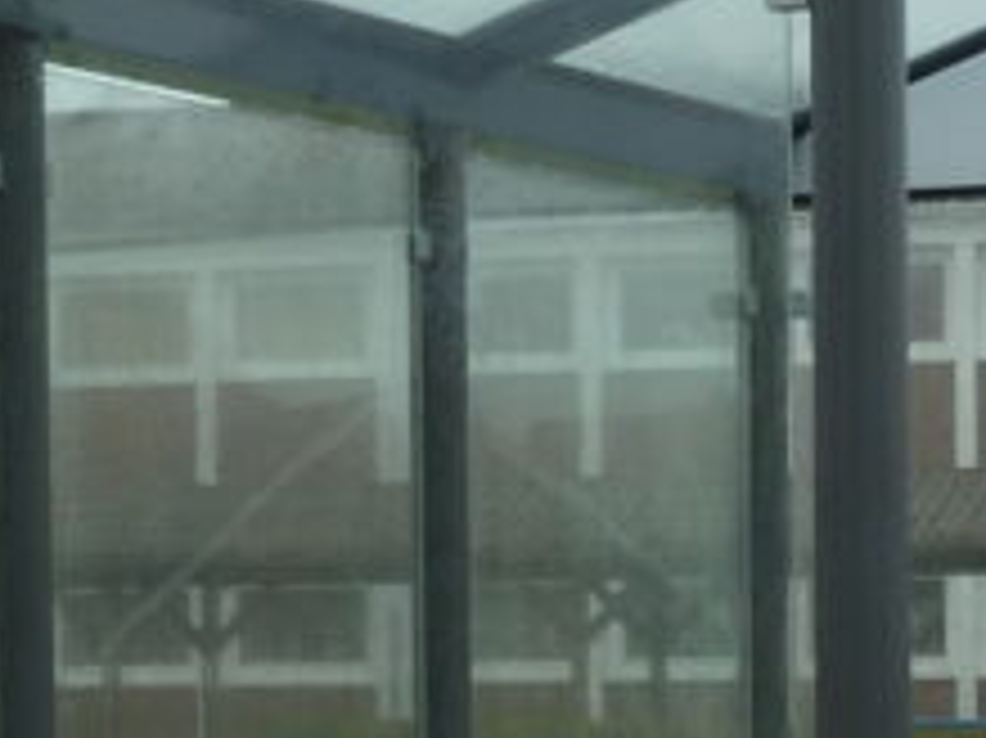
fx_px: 5864
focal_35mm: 206
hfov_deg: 9.6
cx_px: 266
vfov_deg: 7.1
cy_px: 882
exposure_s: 1/60
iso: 80
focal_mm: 7.3
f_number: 3.7
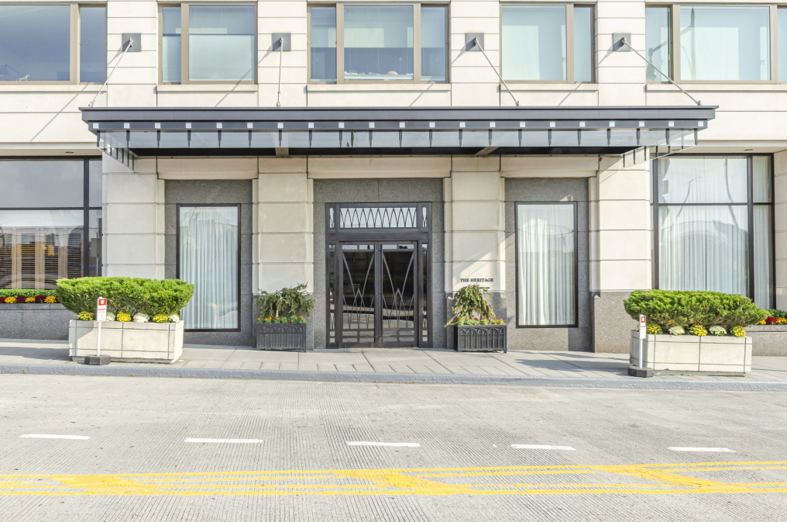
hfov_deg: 53.2
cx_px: 394
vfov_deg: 36.7
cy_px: 261
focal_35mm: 36
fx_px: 785
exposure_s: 1/400
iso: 320
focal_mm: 24
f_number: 9
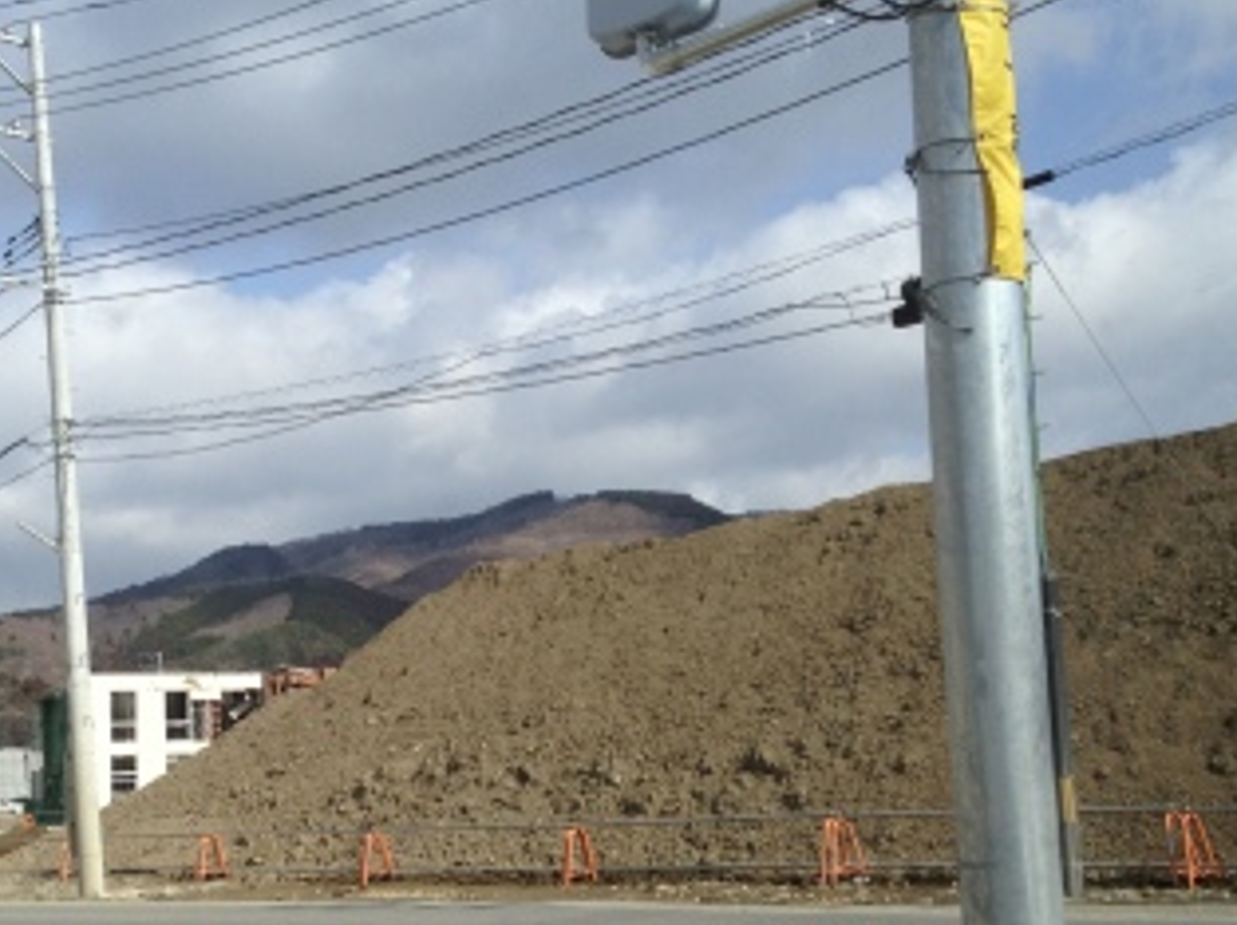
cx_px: 470
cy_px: 595
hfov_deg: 34.2
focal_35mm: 56
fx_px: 1999
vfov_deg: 25.9
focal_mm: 4.28
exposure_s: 1/480
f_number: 2.4
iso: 50
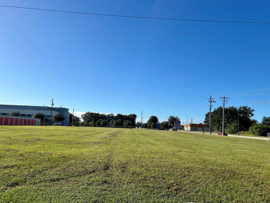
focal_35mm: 27
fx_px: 211
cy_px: 102
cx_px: 136
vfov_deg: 51.4
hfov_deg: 65.3
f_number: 1.5
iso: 50
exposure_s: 1/5319
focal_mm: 5.7
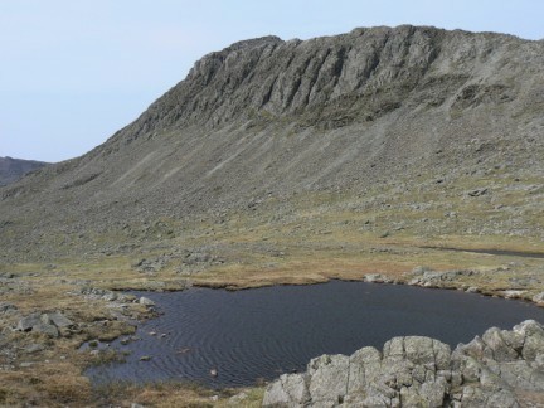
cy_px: 204
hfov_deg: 51.4
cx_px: 272
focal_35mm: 36
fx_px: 566
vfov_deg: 39.7
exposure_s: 1/500
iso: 80
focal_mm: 6
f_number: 5.6
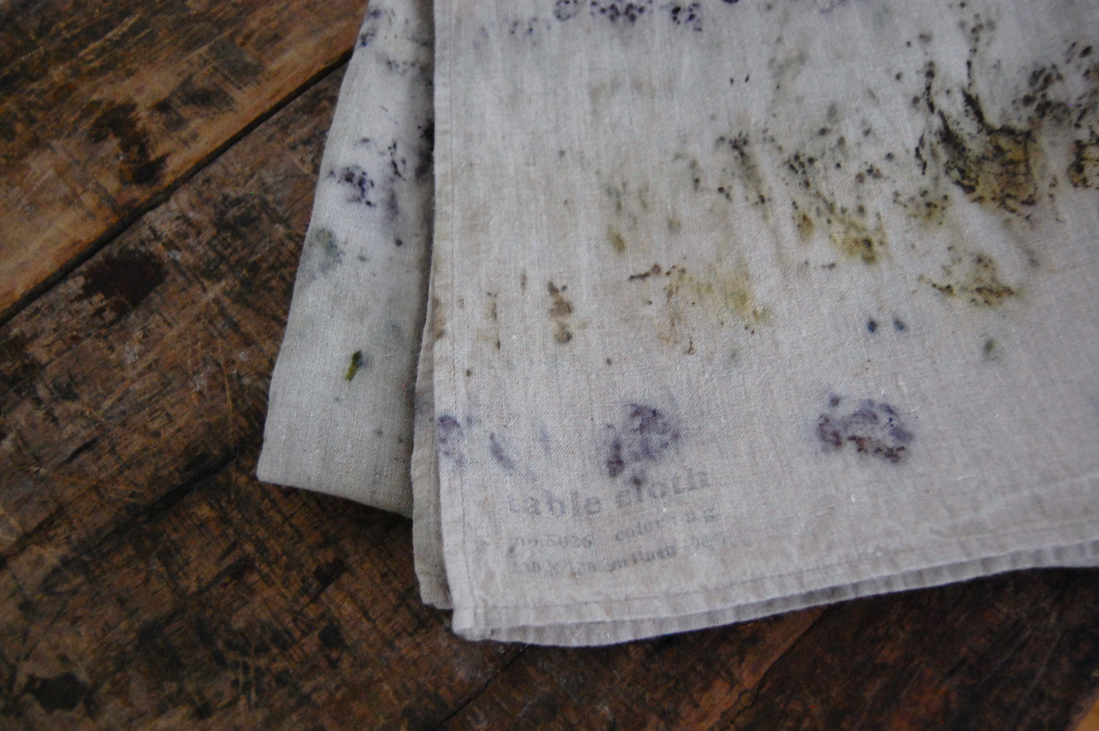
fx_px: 1052
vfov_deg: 38.3
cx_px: 550
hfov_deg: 55.1
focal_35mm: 34
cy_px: 366
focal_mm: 23
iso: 1600
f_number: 3.8
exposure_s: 1/20
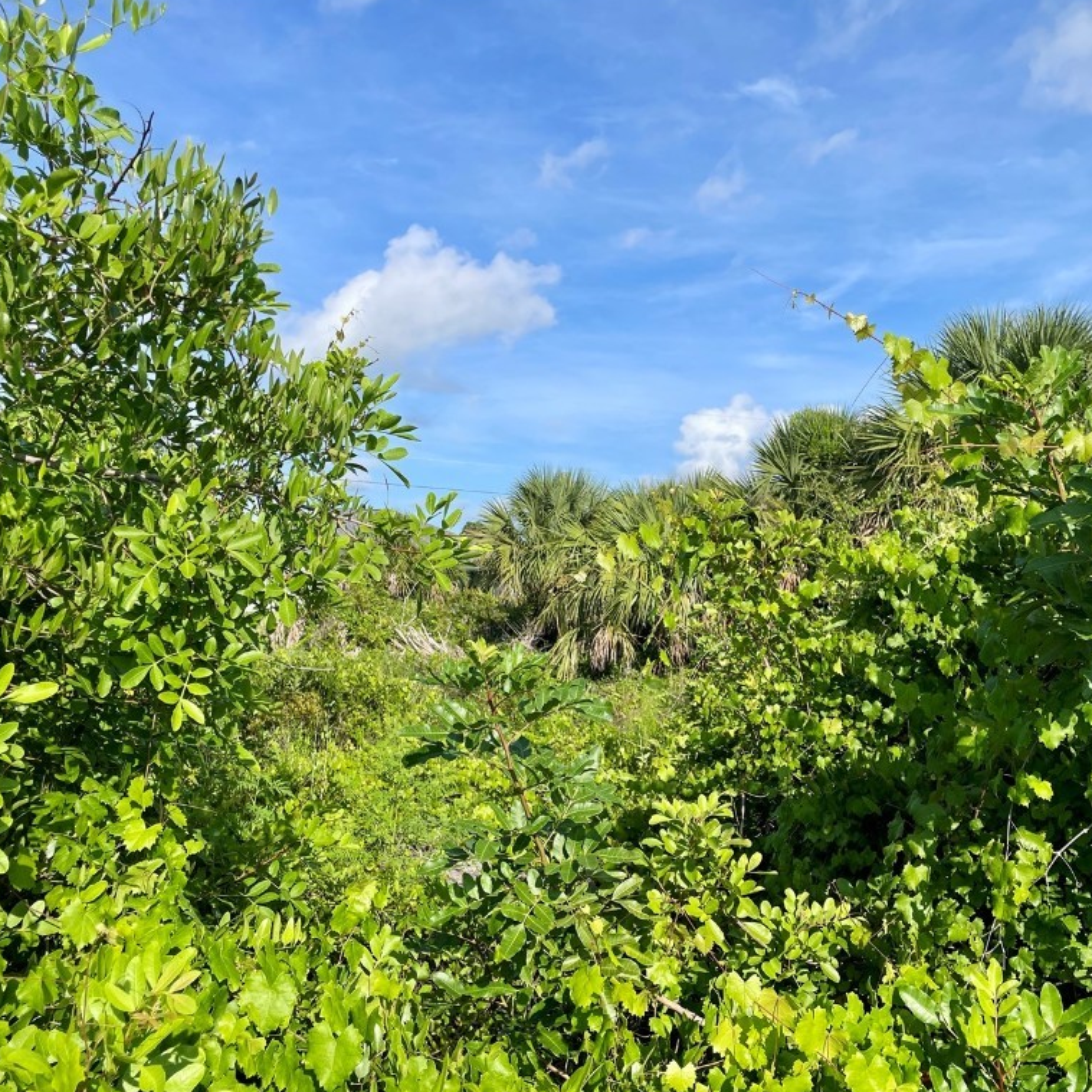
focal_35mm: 31
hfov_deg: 52.5
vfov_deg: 52.5
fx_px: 1106
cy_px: 541
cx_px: 561
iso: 32
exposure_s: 1/3040
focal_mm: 4.2
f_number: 1.6
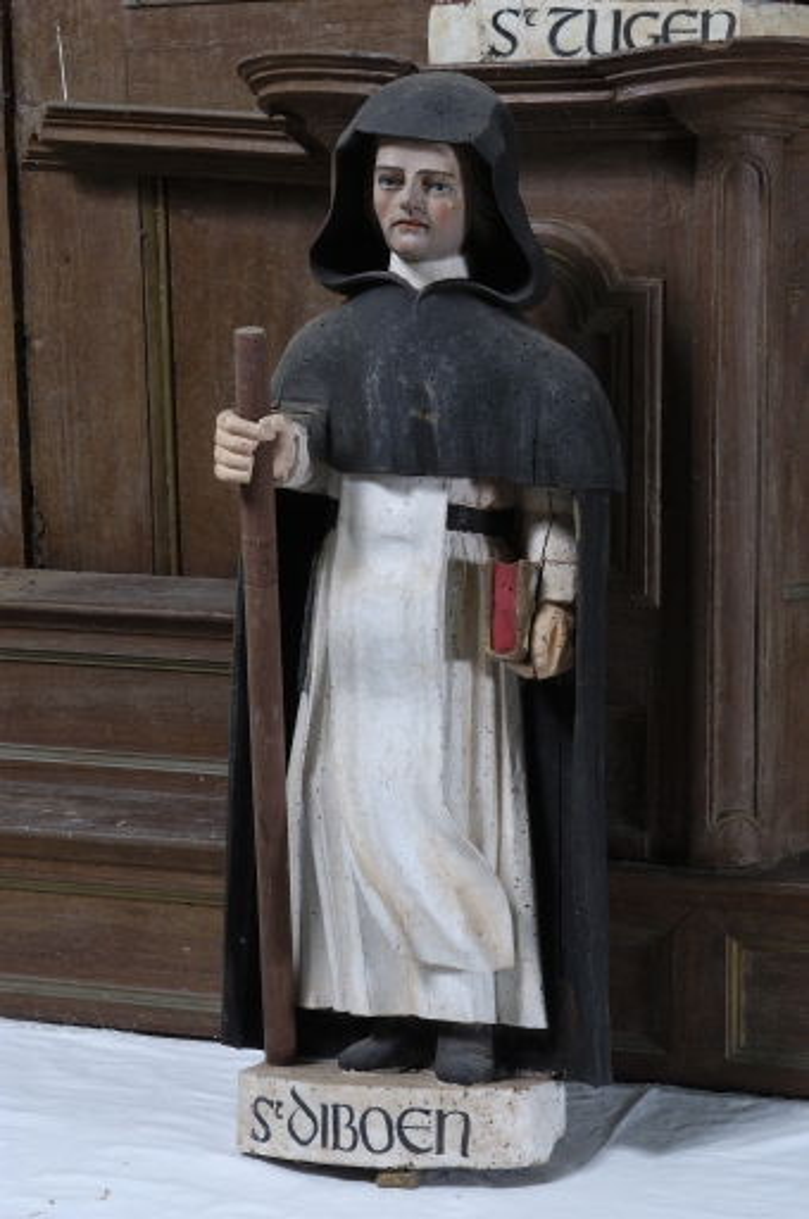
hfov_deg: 15.1
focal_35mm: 90
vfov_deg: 22.6
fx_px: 3042
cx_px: 404
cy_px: 610
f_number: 20
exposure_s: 1/60
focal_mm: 60
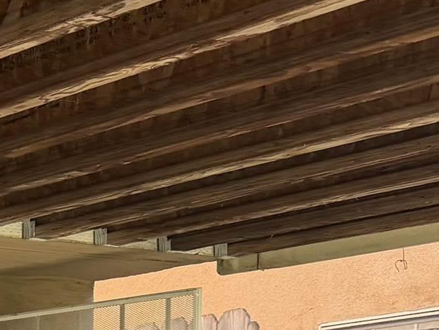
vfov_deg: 10.6
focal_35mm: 122
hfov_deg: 14.8
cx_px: -264
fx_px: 1547
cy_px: 767
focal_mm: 6.76
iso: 100
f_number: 1.78
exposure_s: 1/567
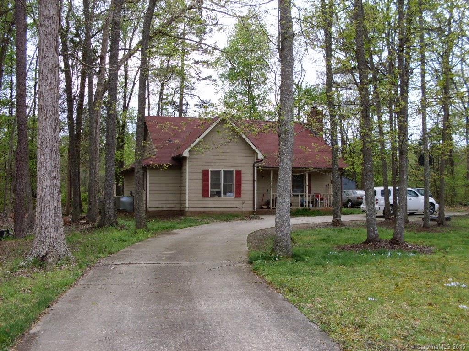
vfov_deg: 37.7
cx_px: 234
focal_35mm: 38
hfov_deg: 49.0
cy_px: 176
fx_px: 515
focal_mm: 6.3
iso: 80
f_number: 2.8
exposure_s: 1/500
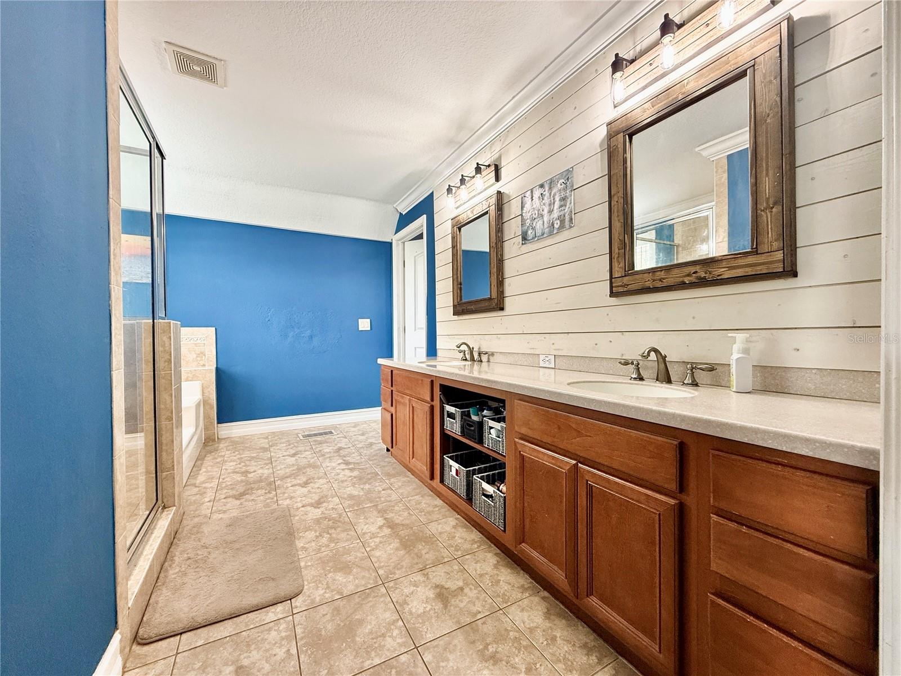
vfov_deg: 85.7
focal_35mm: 14
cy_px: 338
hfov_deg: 102.1
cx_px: 450
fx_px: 364
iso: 200
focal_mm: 2.22
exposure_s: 1/99
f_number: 2.2
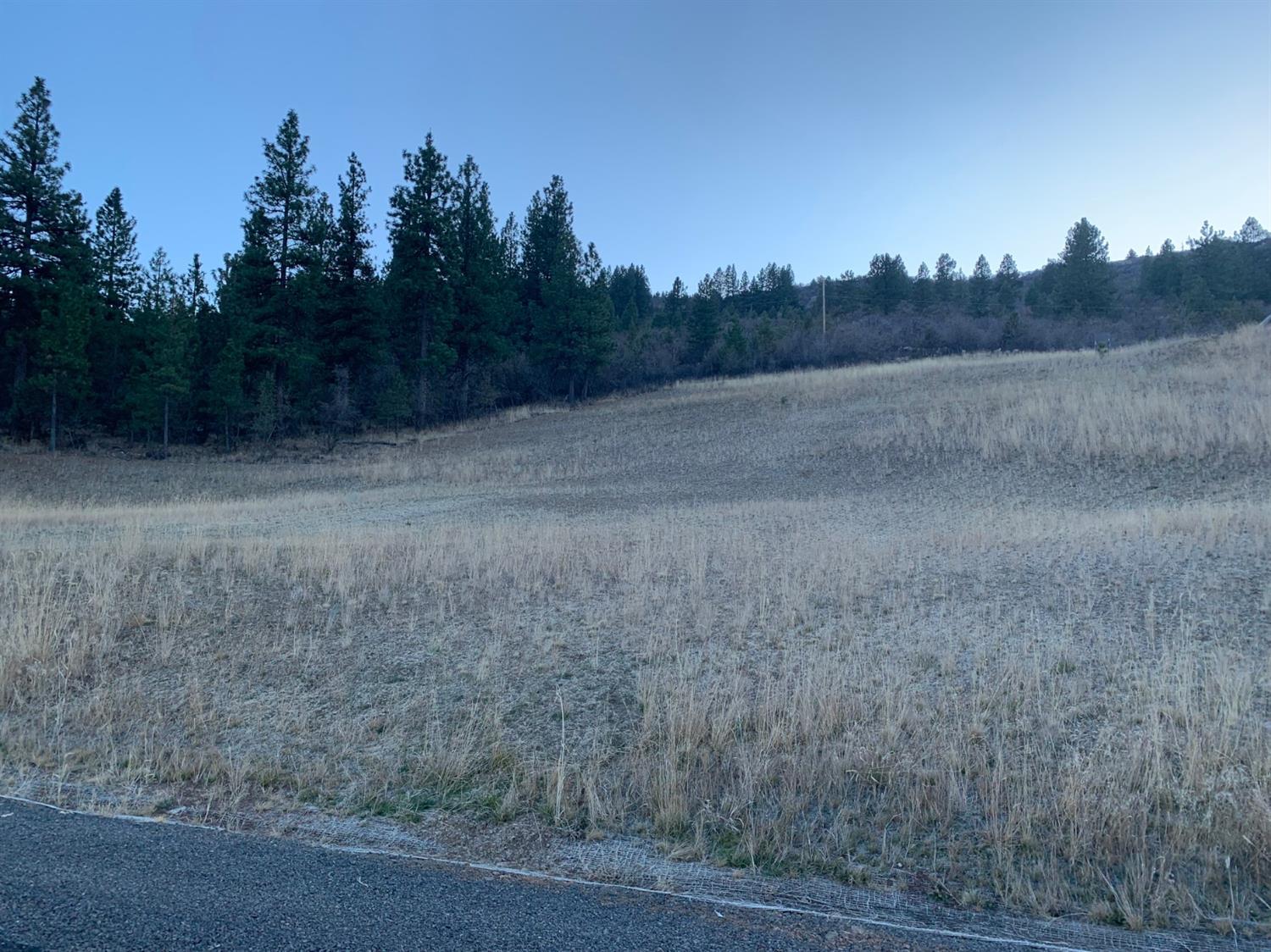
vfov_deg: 53.0
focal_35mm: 26
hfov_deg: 67.3
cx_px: 636
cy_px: 476
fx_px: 954
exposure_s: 1/594
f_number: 1.8
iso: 25
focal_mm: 4.25
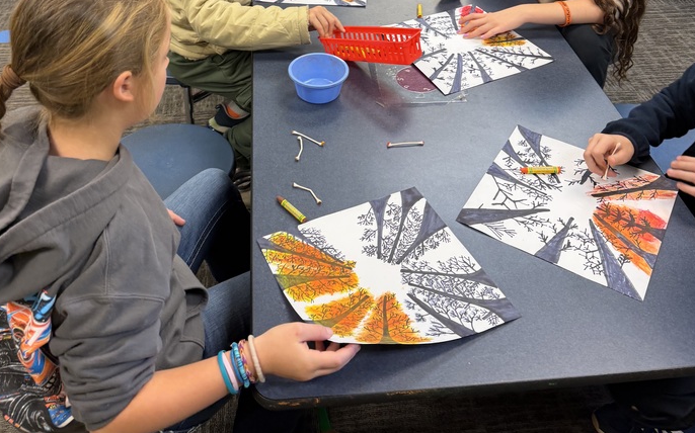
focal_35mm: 38
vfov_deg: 31.2
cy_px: 6
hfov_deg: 51.5
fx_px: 719
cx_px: 327
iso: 125
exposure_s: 1/60
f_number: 1.78
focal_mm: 6.76
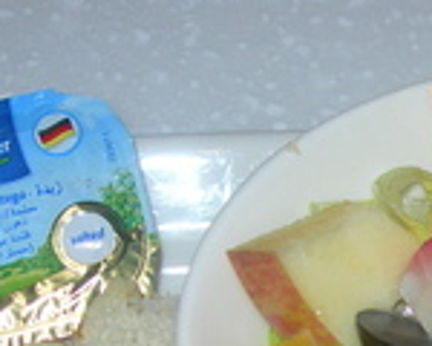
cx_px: 564
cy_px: 428
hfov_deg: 14.8
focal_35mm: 124
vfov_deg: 12.1
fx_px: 1585
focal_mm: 7.8
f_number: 2.8
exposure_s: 1/60.1
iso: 50
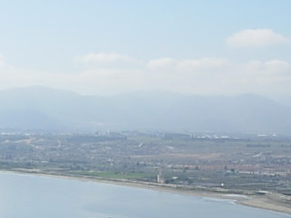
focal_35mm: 122
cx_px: 43
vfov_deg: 12.1
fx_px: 1025
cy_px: 156
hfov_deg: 16.0
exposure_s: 1/609
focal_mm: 6.3
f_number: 4.9
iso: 50
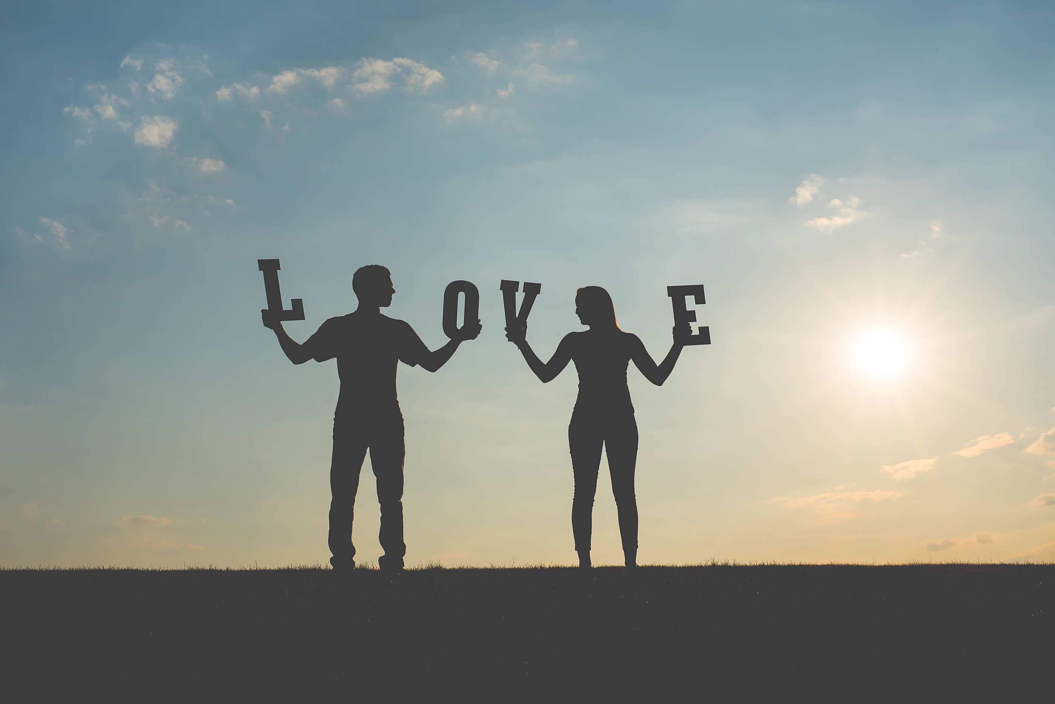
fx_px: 1466
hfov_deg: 39.6
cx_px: 528
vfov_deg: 27.0
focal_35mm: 50
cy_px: 352
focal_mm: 50
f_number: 16
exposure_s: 1/800
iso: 250
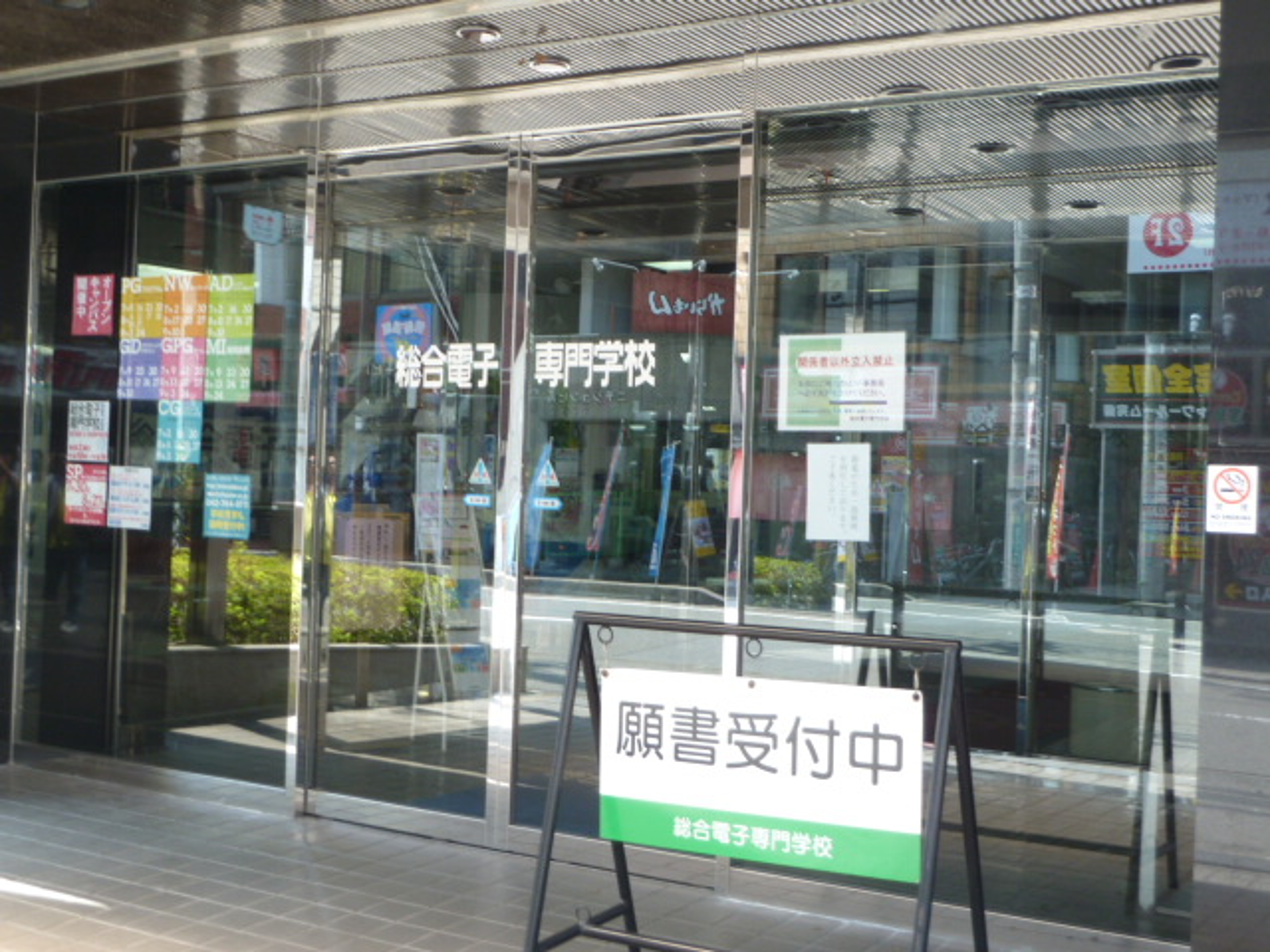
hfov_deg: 42.9
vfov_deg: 32.9
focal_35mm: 44
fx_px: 1614
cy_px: 476
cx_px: 635
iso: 100
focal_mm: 7.3
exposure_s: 1/30
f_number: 3.7
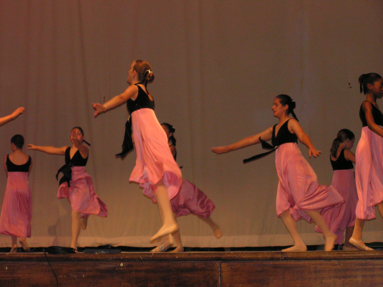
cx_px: 192
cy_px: 144
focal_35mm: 111
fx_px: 1228
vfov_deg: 13.3
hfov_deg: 17.7
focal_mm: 18.5
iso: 200
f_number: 3.2
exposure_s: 1/125
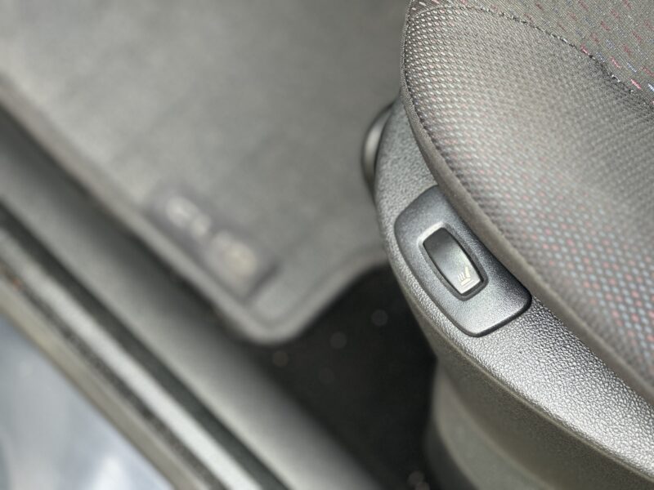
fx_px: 1455
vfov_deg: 19.1
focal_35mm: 77
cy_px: 245
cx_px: 327
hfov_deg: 25.3
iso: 250
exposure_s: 1/121
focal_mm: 9
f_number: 2.8
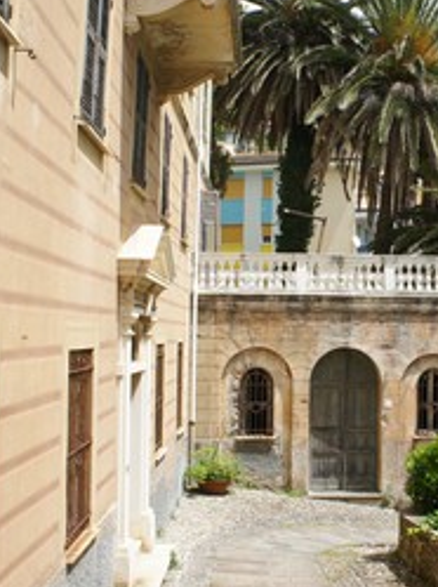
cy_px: 248
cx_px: 363
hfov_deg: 29.4
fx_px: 812
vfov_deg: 39.6
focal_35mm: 48
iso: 250
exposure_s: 1/250
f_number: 11
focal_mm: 18
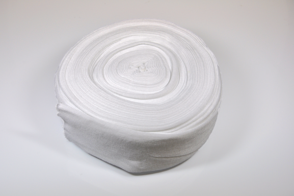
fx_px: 433
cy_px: 98
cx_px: 142
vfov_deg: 25.5
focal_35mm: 53
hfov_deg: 37.5
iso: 200
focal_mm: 34
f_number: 6.3
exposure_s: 1/160
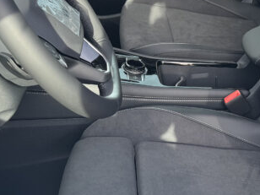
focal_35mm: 71
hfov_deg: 26.7
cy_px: 60
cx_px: 221
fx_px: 533
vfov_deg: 20.6
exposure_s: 1/481
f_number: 1.78
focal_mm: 6.76
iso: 80
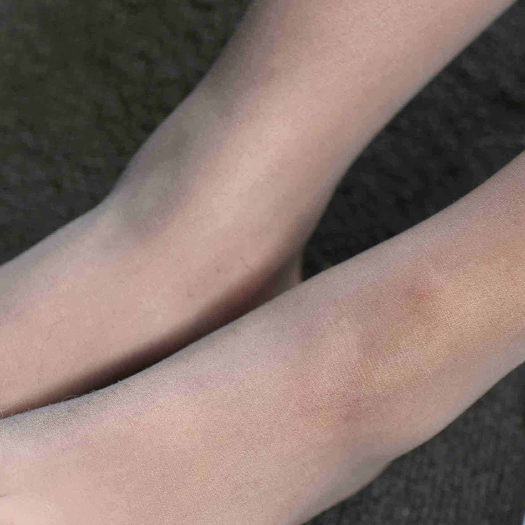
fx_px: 1390
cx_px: 159
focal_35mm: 81
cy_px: 314
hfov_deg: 21.3
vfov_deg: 21.4
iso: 800
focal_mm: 35
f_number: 2.5
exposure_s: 1/125
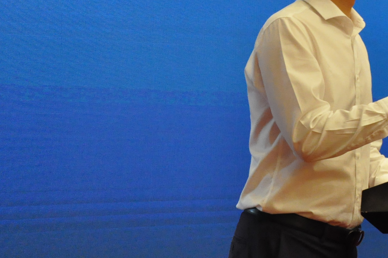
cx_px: 465
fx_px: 1292
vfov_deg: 11.3
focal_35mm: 120
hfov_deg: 16.4
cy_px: -14
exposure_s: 1/60
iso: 3200
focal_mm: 32
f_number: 8
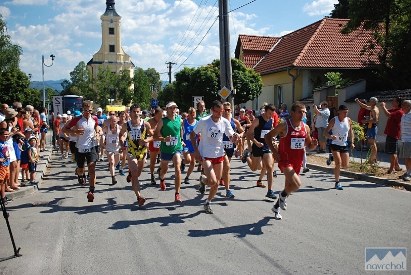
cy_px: 138
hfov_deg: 47.9
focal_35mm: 40
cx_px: 206
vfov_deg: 33.1
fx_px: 463
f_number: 3.3
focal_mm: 27
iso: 200
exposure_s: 1/800
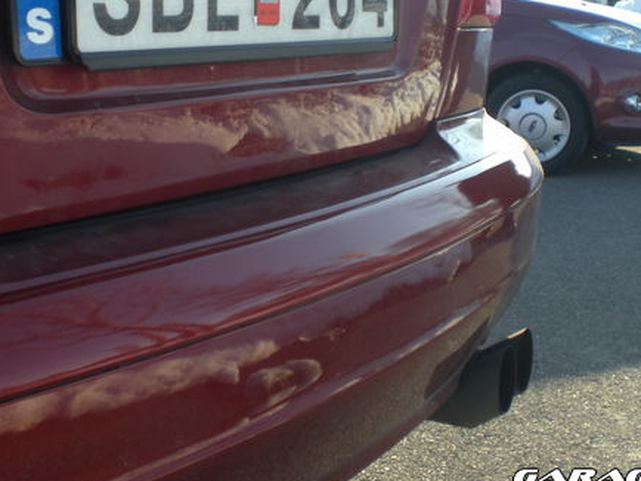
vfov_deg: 25.9
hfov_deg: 34.3
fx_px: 1038
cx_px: 294
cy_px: 137
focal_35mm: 56
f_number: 3.1
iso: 50
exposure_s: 1/125
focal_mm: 6.3
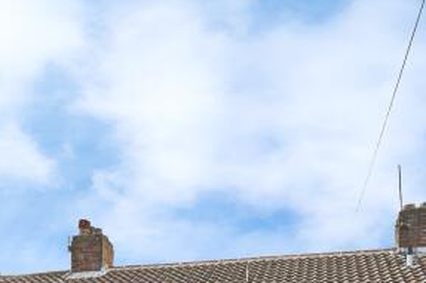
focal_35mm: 50
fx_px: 591
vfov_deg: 21.3
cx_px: 189
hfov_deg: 39.6
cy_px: 457
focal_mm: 14
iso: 160
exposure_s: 1/1250
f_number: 8
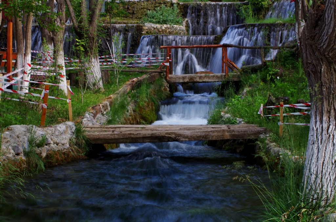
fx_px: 698
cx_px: 168
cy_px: 111
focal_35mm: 75
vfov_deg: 18.1
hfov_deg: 27.0
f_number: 14
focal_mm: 50
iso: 100
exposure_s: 1/6
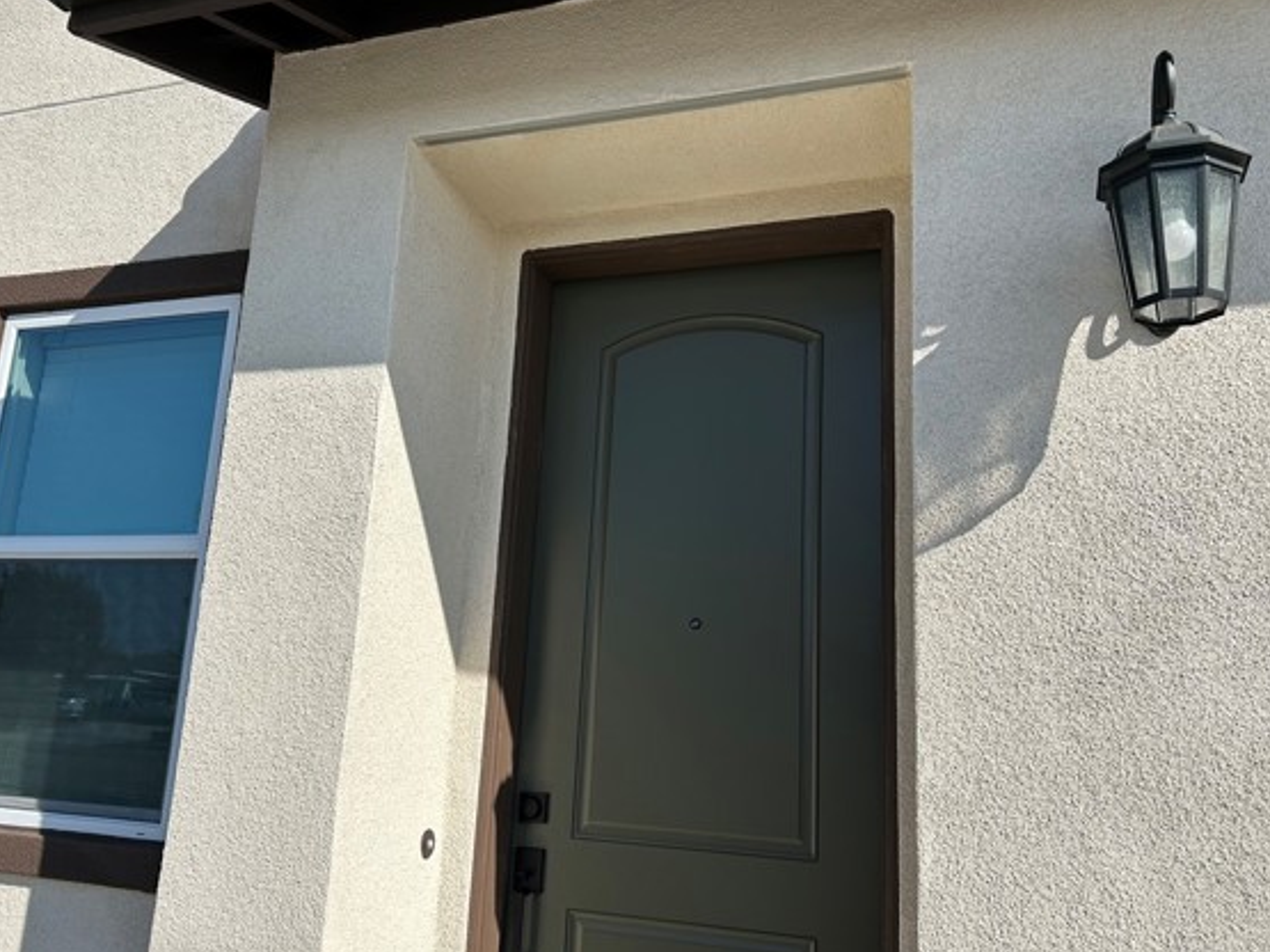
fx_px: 1100
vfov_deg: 46.8
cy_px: 469
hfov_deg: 59.9
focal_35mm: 30
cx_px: 602
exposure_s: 1/5319
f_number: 1.5
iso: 50
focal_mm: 5.7
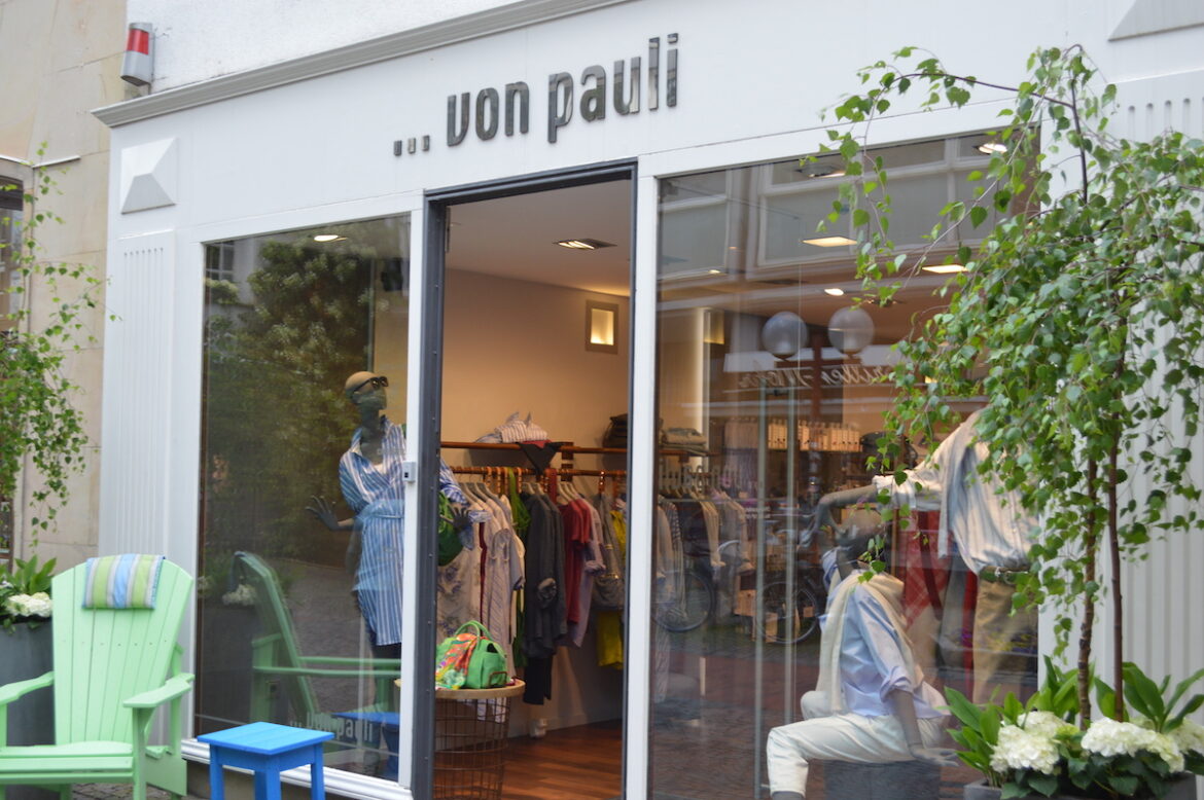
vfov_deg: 29.8
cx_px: 602
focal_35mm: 45
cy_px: 400
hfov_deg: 43.6
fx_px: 1504
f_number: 5.6
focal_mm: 30
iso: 360
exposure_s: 1/125
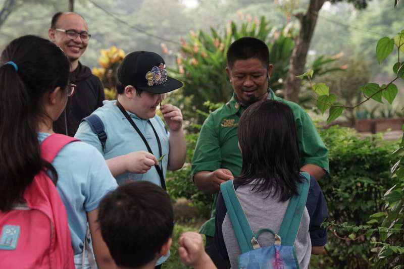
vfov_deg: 21.6
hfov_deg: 31.9
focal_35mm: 63
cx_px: 202
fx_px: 707
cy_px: 134
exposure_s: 1/200
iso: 3200
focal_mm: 63
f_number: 4
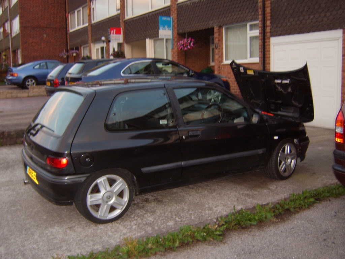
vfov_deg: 45.4
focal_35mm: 31
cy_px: 130
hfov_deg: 58.4
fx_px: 309
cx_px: 172
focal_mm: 8.13
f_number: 2.7
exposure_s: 1/30
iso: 141
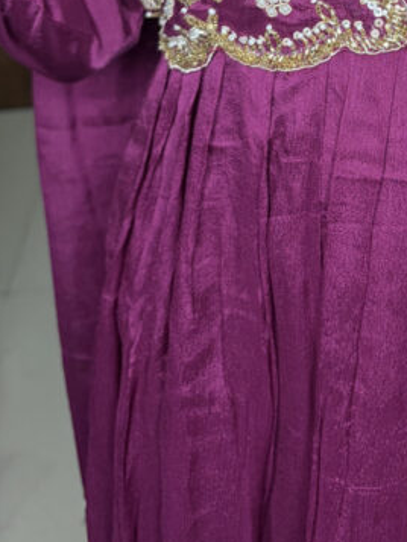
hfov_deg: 20.8
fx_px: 1065
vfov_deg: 25.9
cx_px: 419
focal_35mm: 68
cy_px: -89
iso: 125
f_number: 1.6
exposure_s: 1/100
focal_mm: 5.96
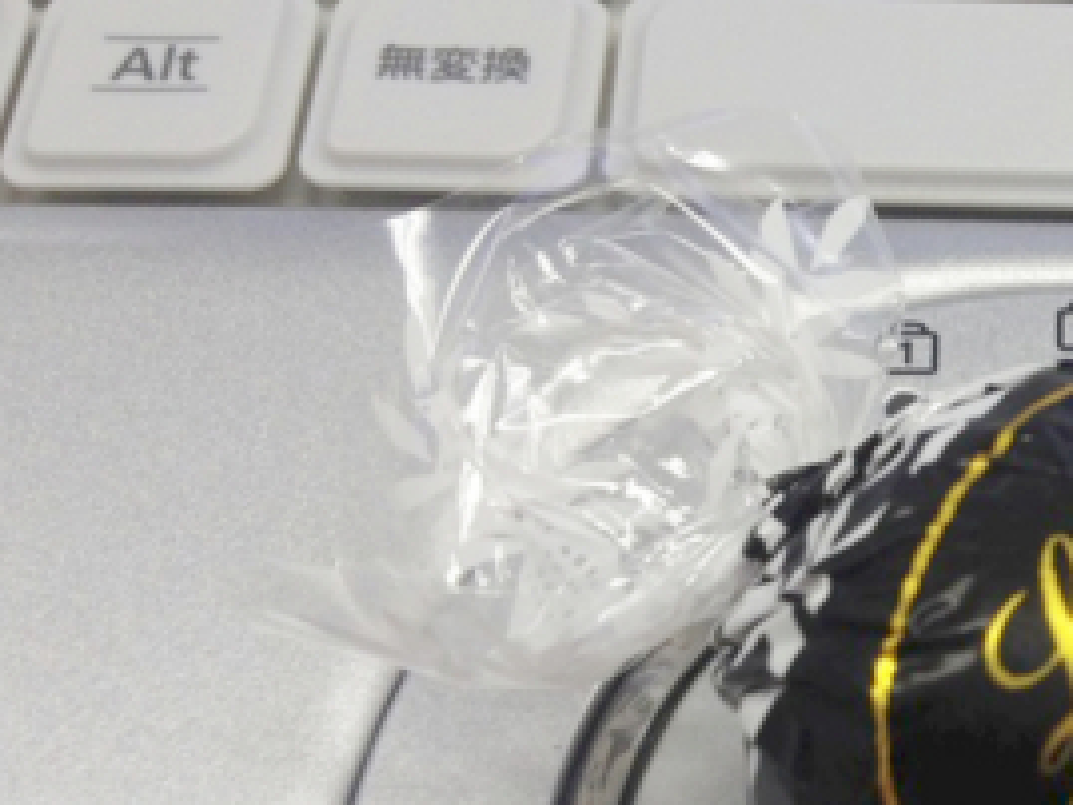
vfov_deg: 18.6
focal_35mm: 78
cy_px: 741
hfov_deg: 23.6
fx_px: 2419
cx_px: 1141
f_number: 2.4
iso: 50
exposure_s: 1/40
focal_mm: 4.28
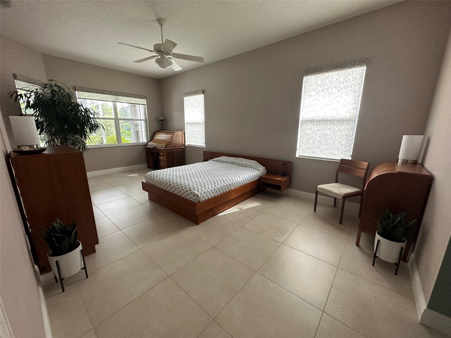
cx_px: 226
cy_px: 169
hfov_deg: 102.1
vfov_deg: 85.7
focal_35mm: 14
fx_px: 182
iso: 320
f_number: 2.2
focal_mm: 2.22
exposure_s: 1/99
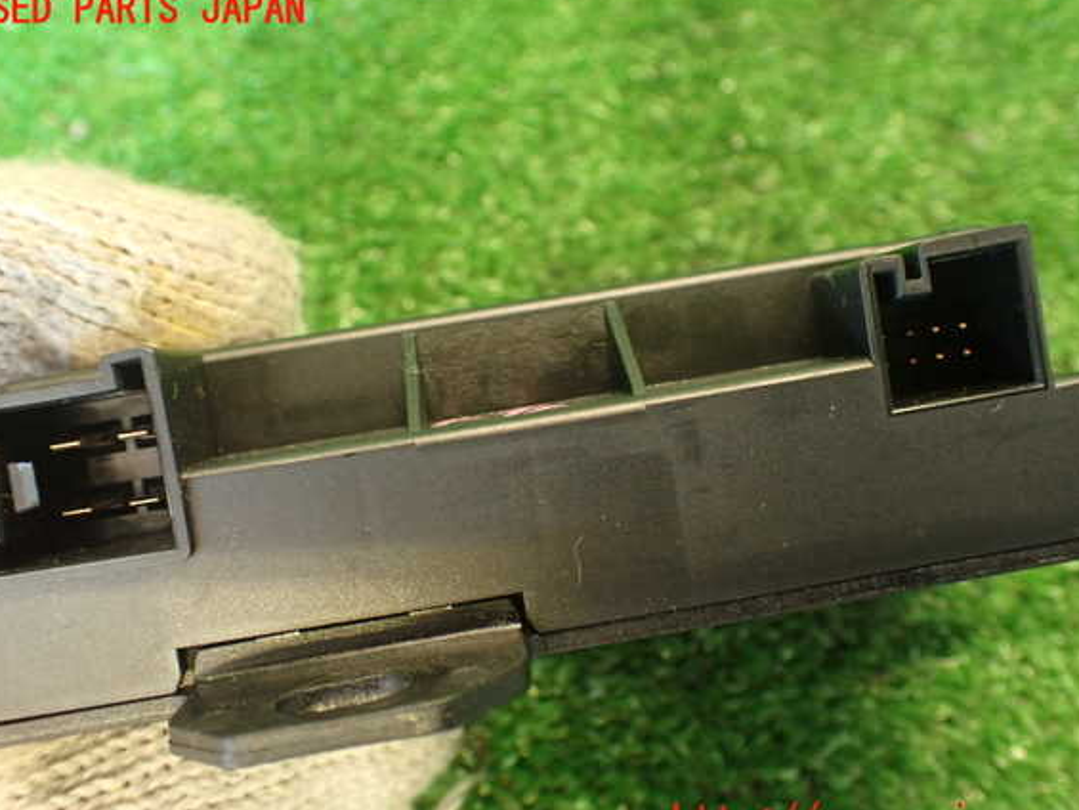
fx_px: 1060
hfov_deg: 53.9
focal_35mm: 34
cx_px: 531
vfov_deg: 41.8
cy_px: 416
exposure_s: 1/30
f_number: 2.4
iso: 640
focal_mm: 5.79
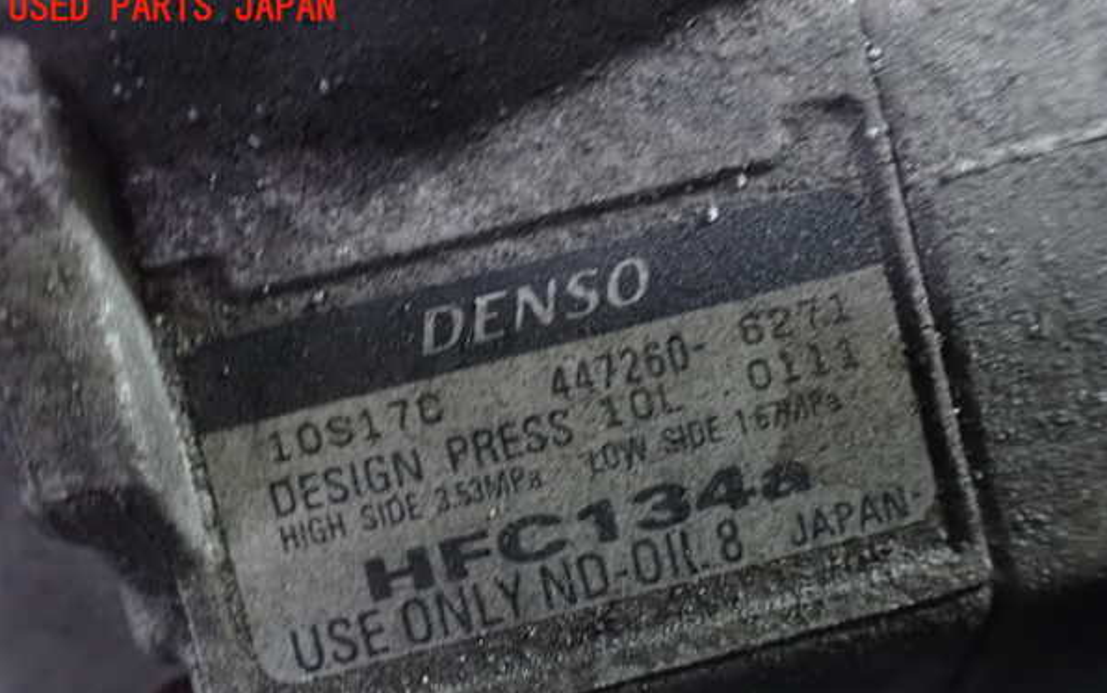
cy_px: 403
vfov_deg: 39.4
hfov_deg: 59.6
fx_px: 966
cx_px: 555
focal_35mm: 32
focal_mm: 5.4
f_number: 2.3
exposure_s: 1/25
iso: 1600
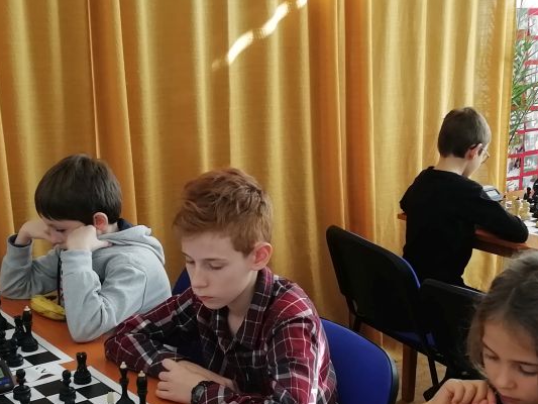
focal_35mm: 60
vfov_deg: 24.3
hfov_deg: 32.2
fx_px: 933
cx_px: 245
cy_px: 268
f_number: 2.2
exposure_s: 1/60
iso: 80
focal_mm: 3.21
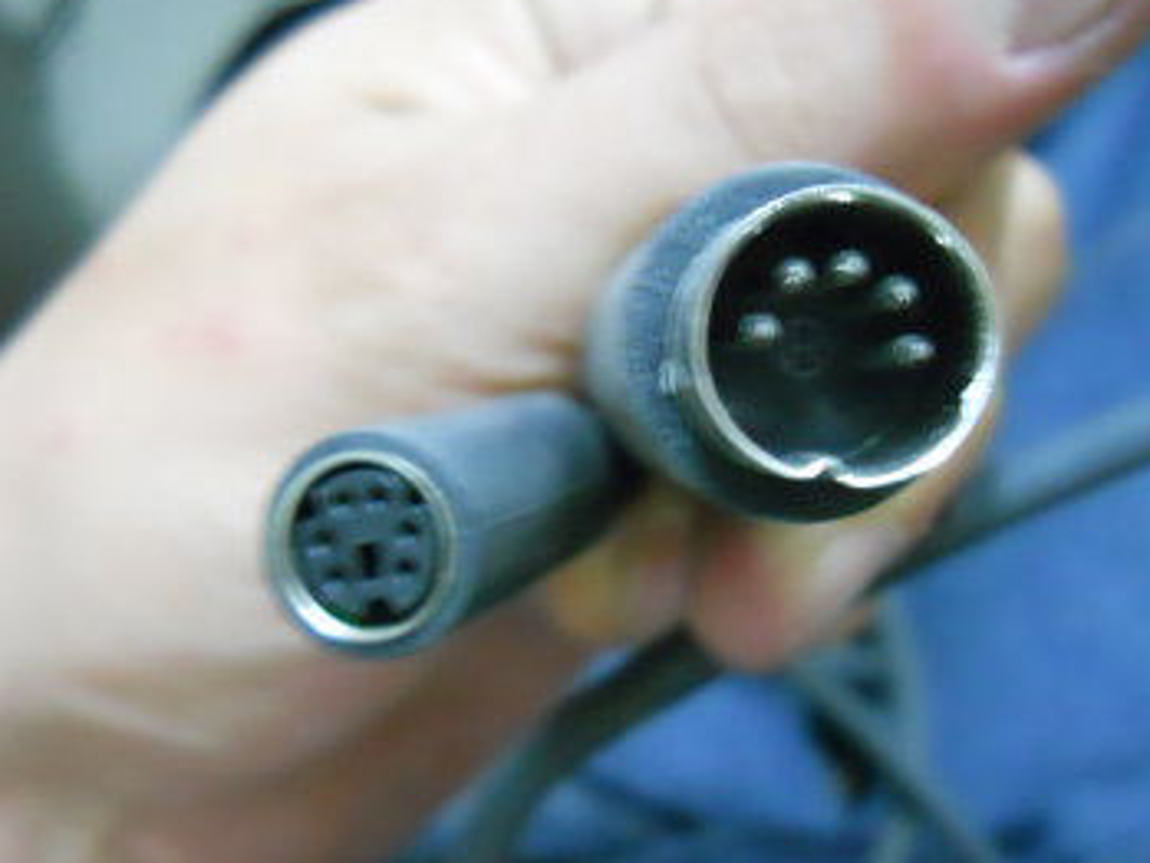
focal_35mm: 47
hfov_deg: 40.4
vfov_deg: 30.9
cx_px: 600
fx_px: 1562
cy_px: 471
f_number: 3.1
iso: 800
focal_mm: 6.72
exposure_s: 1/5
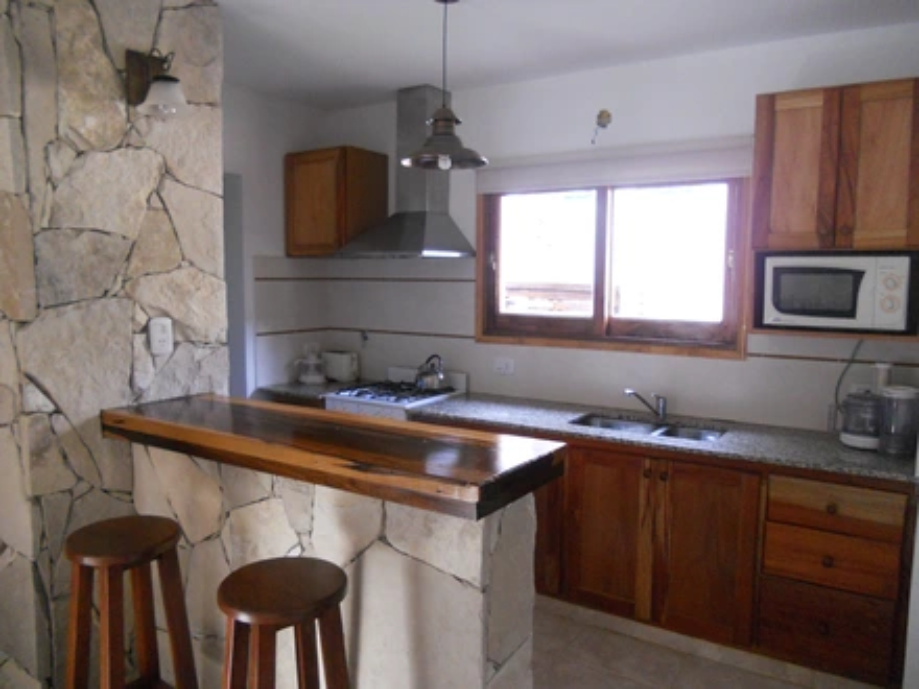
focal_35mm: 27
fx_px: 717
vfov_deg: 51.4
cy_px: 344
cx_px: 460
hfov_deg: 65.3
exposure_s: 1/13
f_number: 3.2
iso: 400
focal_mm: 4.9
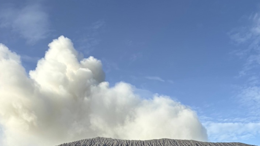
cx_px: 171
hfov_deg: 40.1
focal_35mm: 51
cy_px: 224
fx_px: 352
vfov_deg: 20.0
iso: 50
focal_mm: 6
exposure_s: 1/452
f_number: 1.6
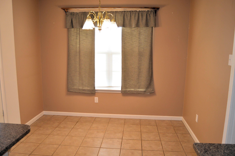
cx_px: 118
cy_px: 80
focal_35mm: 28
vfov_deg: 46.3
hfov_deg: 65.5
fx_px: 183
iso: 400
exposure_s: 1/80
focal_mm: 18
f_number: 4
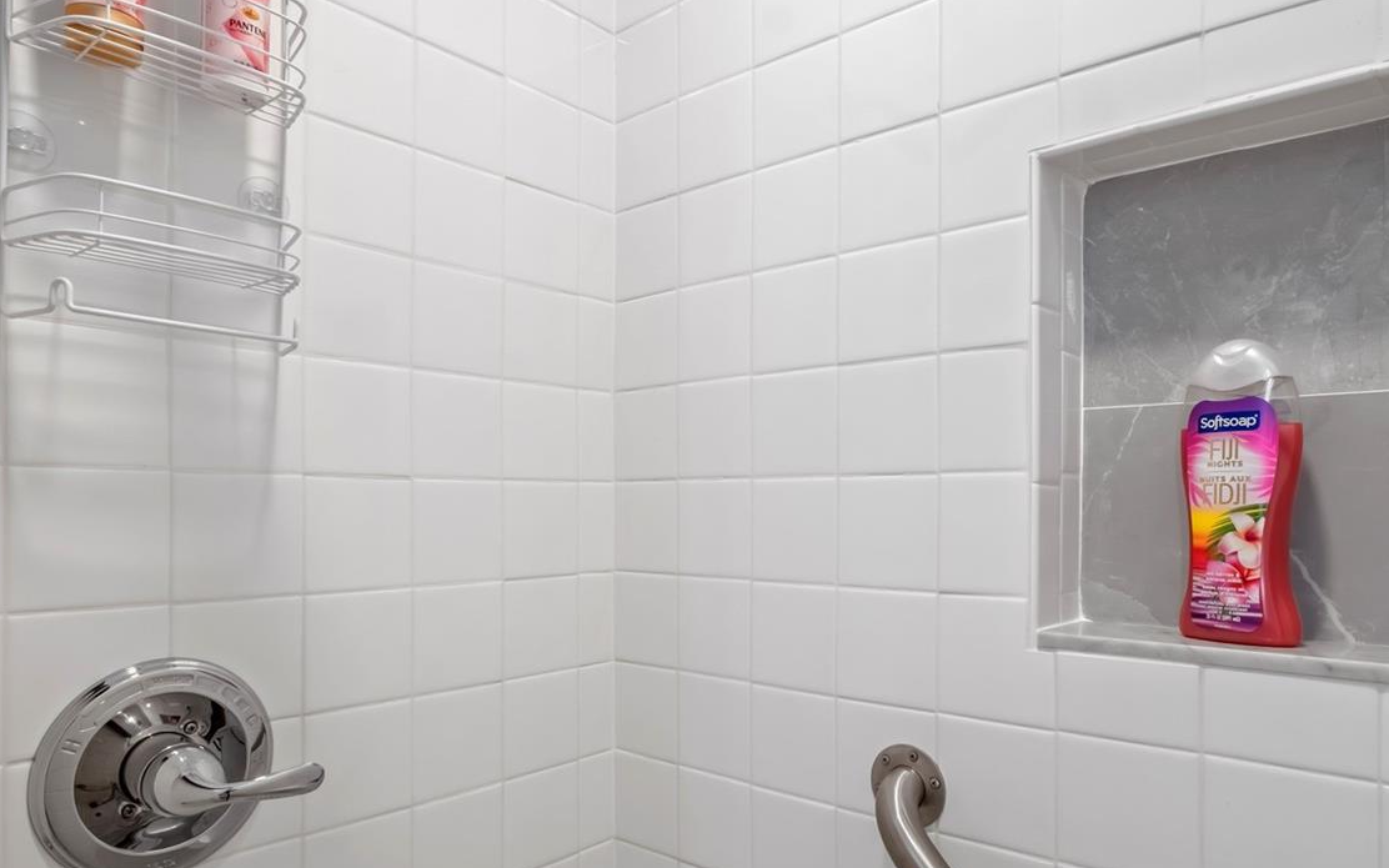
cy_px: 451
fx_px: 833
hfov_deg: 79.7
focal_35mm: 22
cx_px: 693
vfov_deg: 55.0
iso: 250
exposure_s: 1/4
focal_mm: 10
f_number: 9
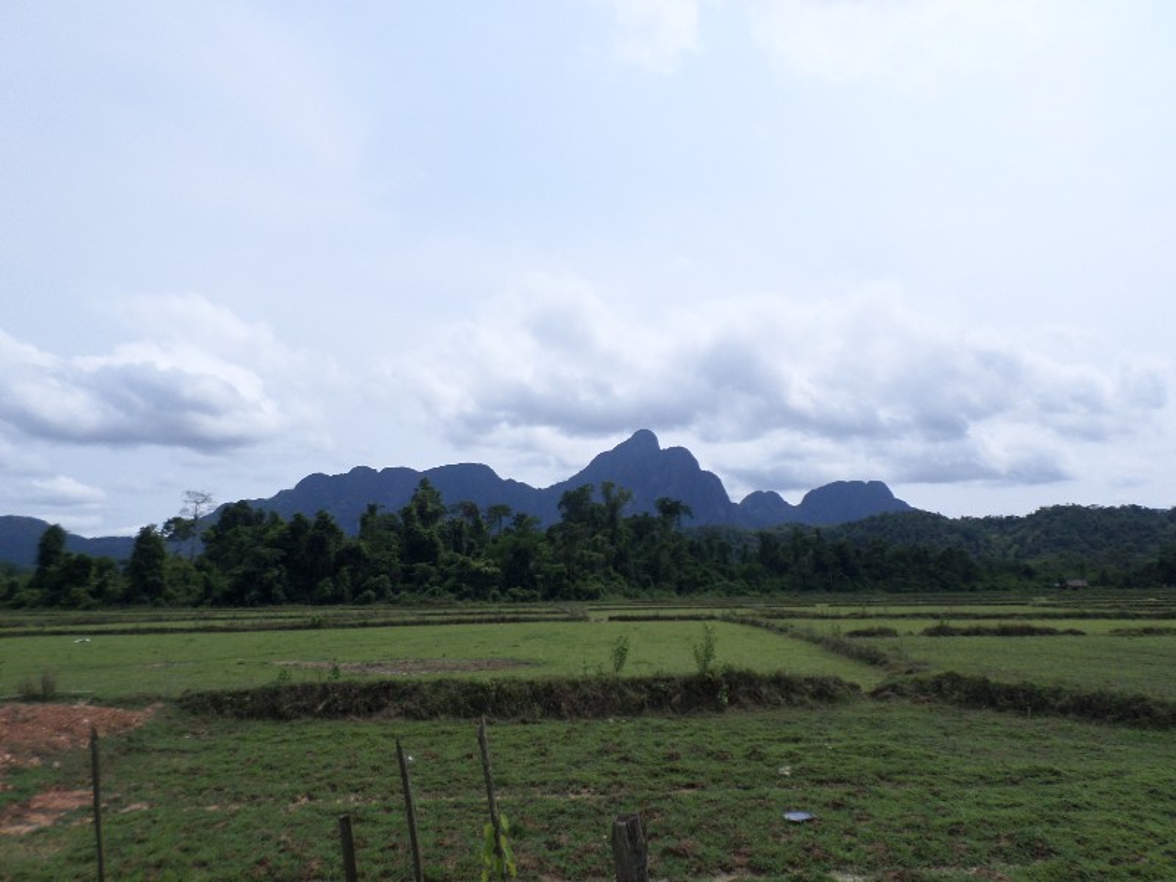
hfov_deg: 69.4
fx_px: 849
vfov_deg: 54.9
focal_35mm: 25
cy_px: 441
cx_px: 588
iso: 80
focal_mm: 4.5
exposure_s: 1/180
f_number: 9.2
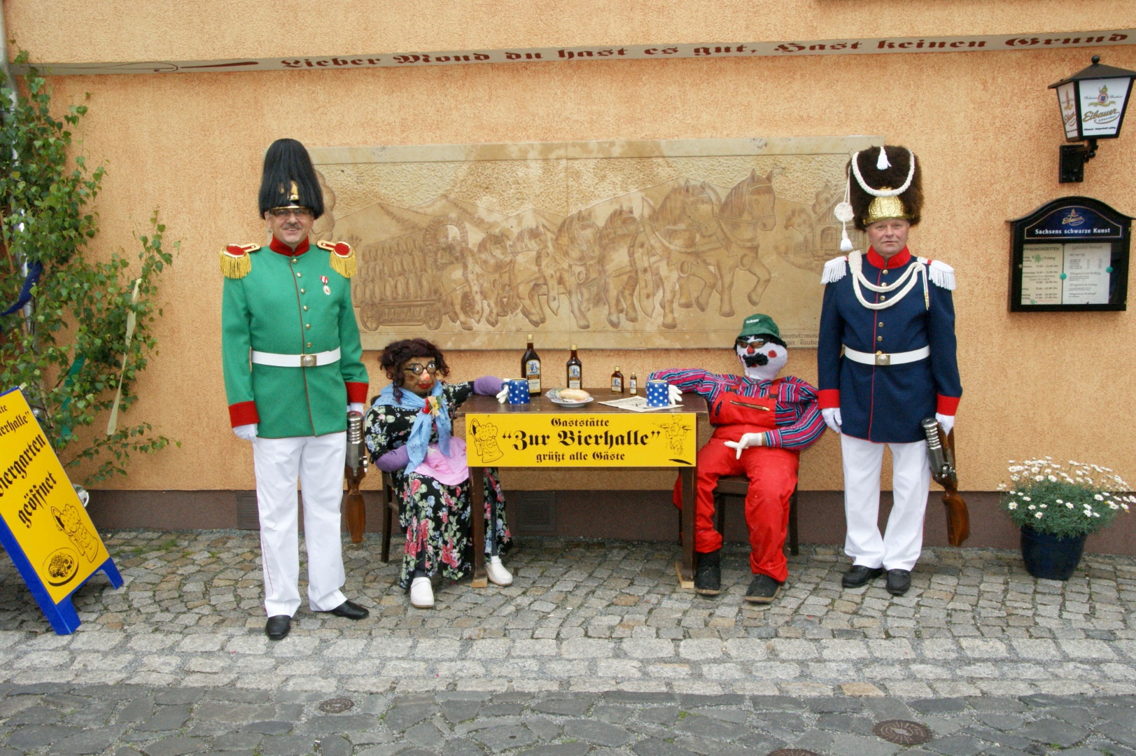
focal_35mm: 36
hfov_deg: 53.2
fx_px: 1135
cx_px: 568
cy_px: 378
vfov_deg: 36.8
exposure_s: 1/125
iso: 400
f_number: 11
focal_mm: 24
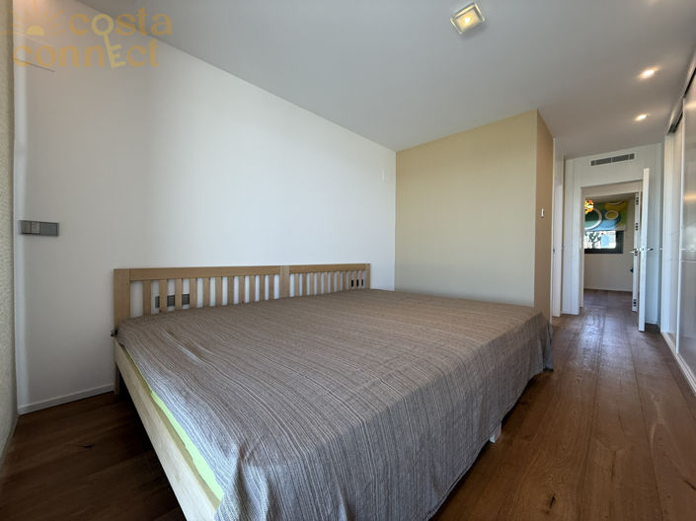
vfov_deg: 85.6
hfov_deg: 102.1
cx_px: 348
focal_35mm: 14
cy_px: 260
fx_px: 281
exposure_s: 1/99
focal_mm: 2.22
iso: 100
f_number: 2.2
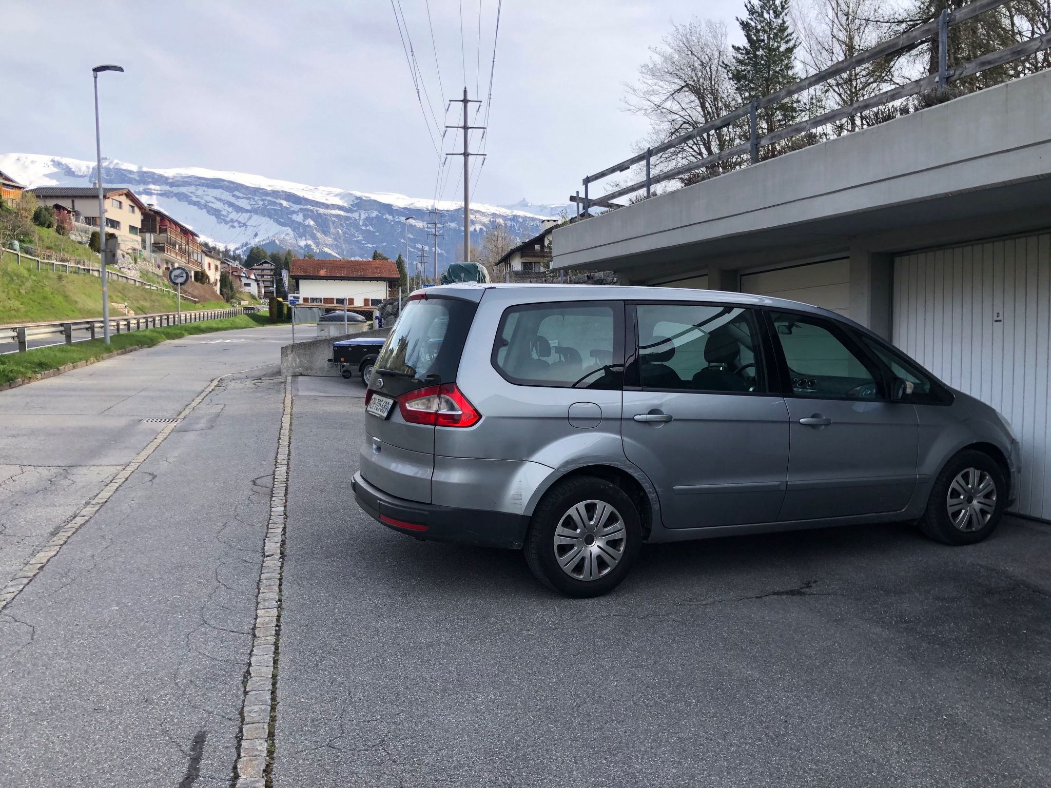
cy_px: 394
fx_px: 850
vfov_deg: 49.7
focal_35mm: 28
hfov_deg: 63.4
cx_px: 526
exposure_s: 1/1200
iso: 20
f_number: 1.8
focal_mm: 4
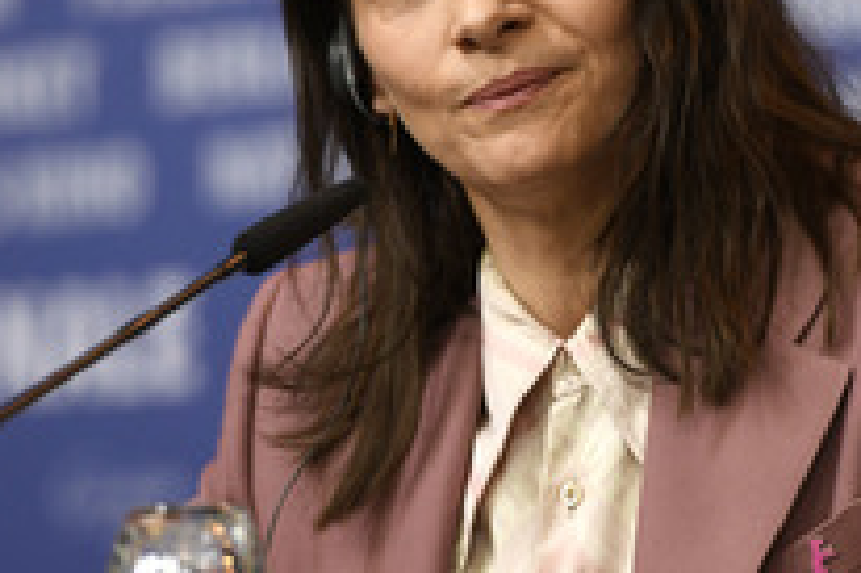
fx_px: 10443
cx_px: 520
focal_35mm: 437
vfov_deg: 3.1
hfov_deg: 4.7
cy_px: 230
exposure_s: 1/320
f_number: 3.5
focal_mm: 200
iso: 1250
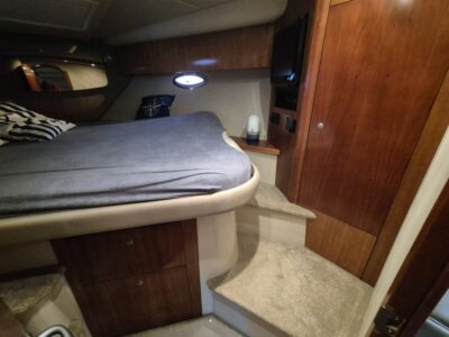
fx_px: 169
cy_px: 168
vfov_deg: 89.9
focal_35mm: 13
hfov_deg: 106.2
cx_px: 224
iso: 1250
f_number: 2.2
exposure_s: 1/50
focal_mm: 2.2
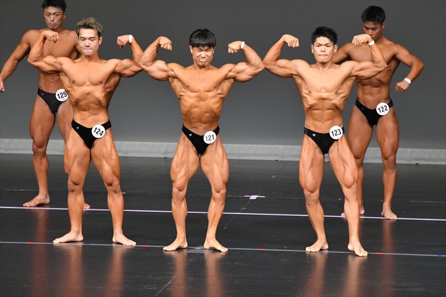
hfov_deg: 6.5
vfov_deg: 4.4
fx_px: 3901
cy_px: 148
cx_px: 223
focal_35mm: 315
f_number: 5.6
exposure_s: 1/400
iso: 5000
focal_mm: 210
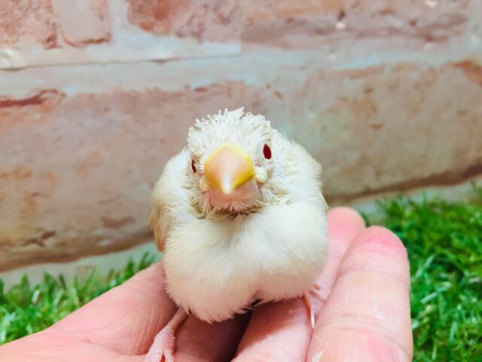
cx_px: 241
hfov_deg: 61.7
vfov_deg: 48.2
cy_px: 181
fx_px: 404
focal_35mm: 29
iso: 64
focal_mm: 4.15
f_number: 2.2
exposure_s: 1/30
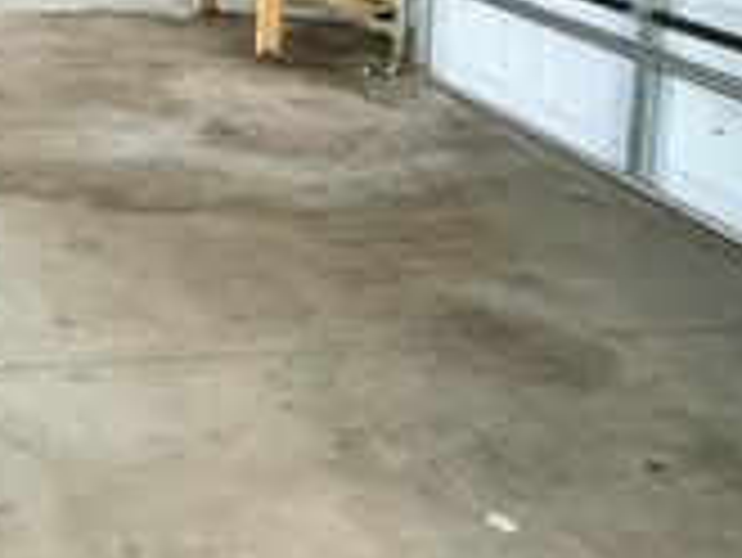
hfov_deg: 29.8
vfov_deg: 24.3
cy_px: -99
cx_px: -153
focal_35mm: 55
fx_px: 1180
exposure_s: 1/60
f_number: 2.2
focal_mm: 2.22
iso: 1250
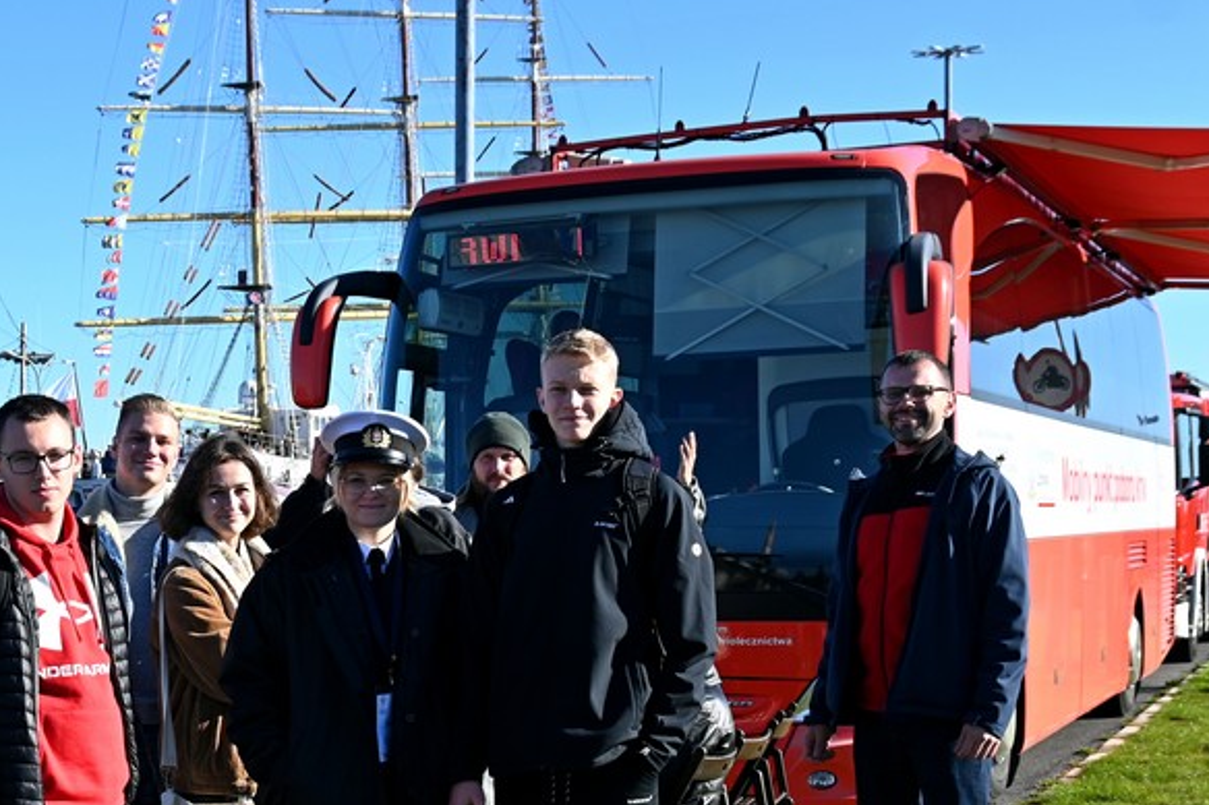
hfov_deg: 26.7
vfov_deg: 18.3
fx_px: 2484
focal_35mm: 74
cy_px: 610
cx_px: 209
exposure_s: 1/320
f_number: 6.3
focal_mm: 24
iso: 100
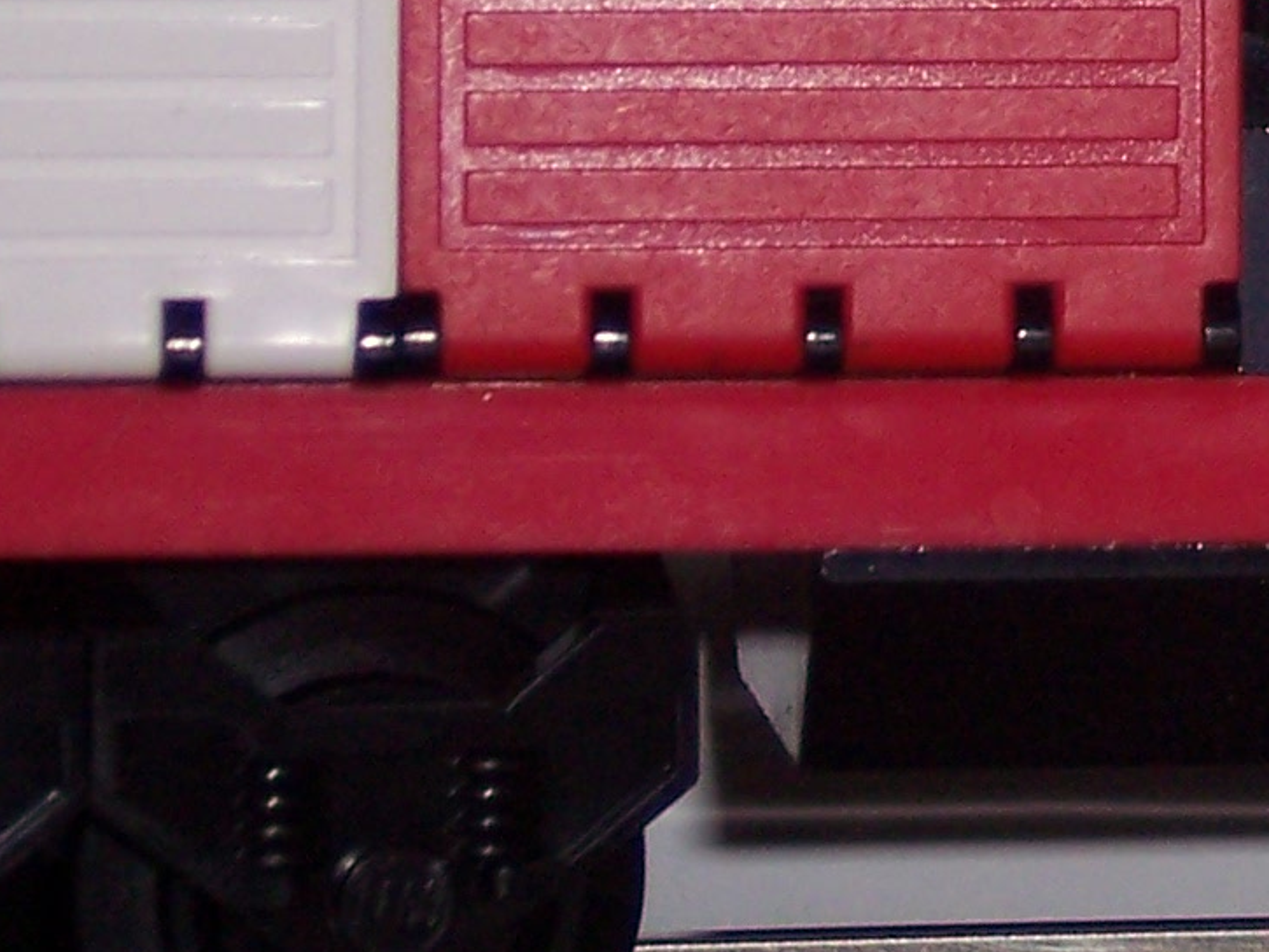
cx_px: 1532
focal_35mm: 256
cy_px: -399
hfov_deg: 7.7
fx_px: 9386
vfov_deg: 5.8
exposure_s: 1/90
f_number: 3.4
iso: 100
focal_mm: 13.3
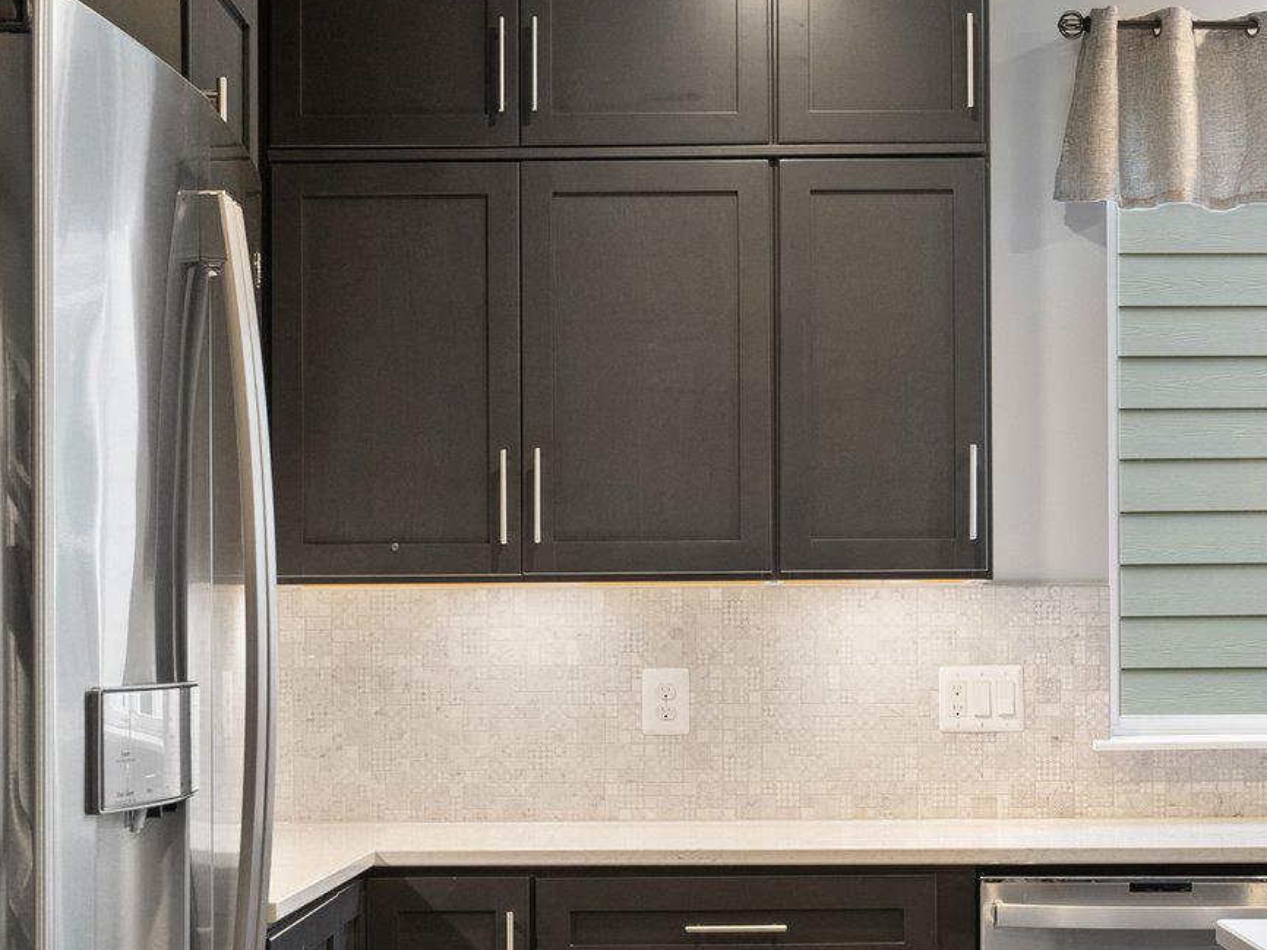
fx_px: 2415
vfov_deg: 22.1
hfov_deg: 29.3
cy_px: 655
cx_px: 774
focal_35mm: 66
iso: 640
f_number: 10
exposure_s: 1.6
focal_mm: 29
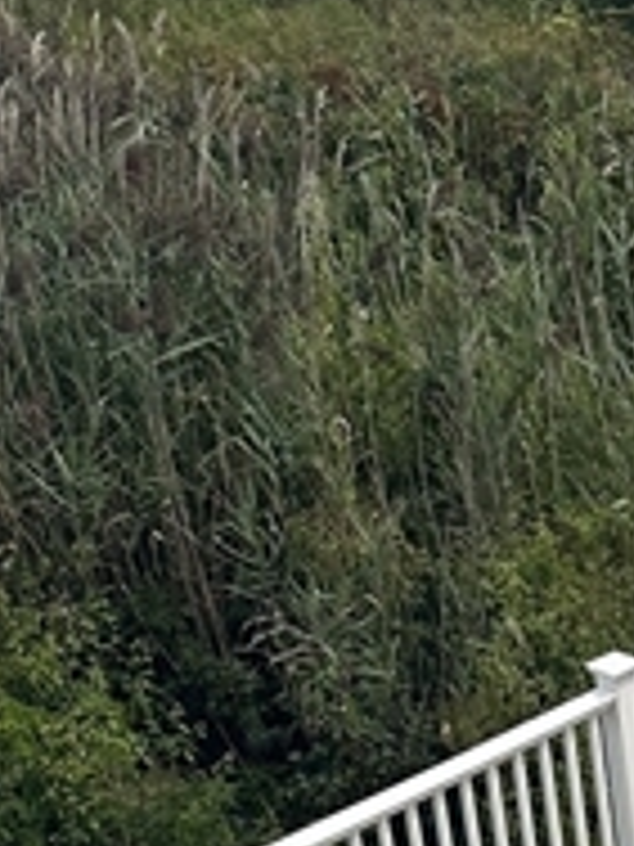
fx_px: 2393
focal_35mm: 98
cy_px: 1197
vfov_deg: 18.2
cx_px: 940
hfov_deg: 14.2
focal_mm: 6.86
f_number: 1.78
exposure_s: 1/7042
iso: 80
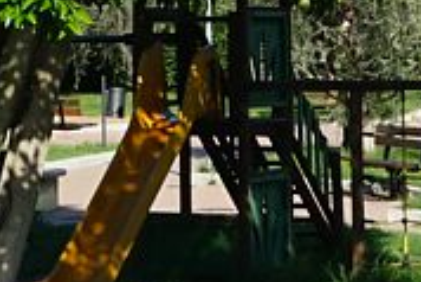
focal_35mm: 229
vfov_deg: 5.7
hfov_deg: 8.9
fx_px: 2680
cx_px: 28
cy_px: -476
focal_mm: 32
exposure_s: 1/100
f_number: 10
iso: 100
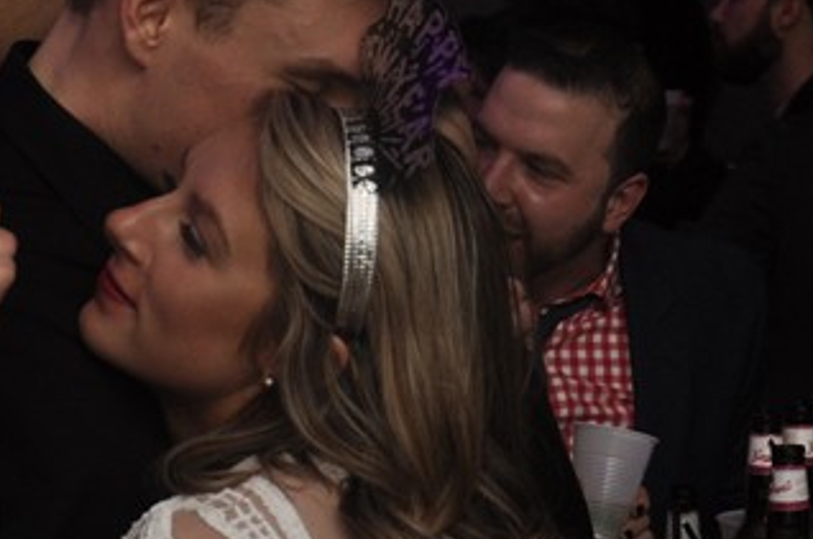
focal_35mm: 151
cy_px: 342
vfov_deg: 9.1
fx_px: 3405
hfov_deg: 13.6
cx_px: 248
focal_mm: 32
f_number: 5
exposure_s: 1/60
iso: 400
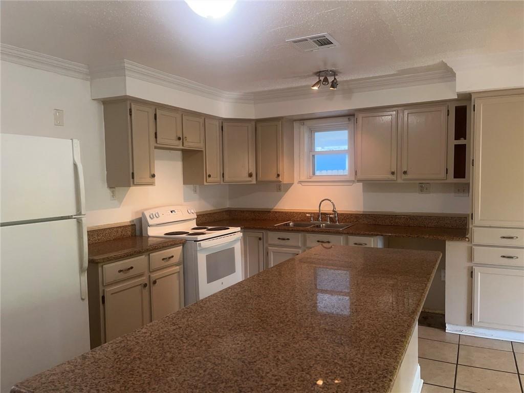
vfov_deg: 53.1
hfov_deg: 67.3
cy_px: 196
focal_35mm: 26
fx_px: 394
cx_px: 262
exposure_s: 1/60
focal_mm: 5.1
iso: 100
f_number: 1.6
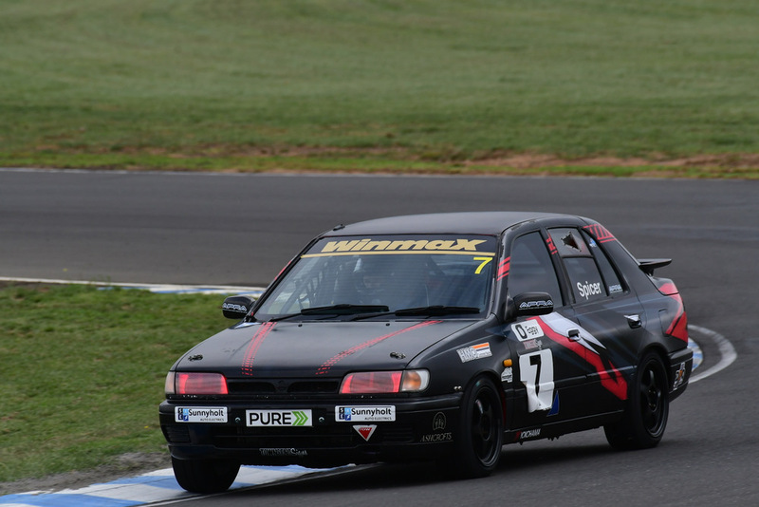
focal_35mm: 750
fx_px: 15817
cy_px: 254
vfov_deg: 1.8
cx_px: 380
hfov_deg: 2.7
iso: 500
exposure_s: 1/640
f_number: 10
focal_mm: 500
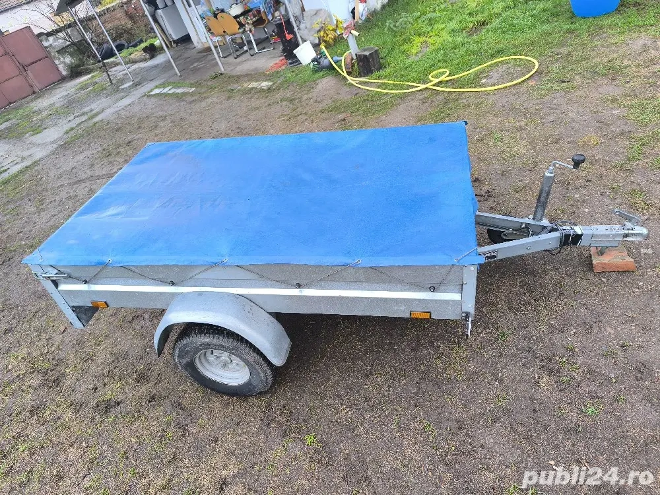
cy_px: 248
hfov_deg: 73.9
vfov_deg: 58.9
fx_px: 439
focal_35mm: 23
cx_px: 330
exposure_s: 1/101
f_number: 1.65
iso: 200
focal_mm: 6.14
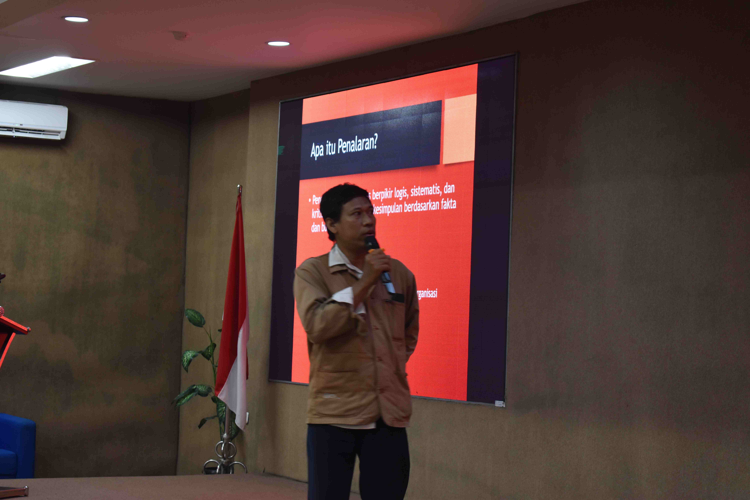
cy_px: 250
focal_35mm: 78
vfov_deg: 17.5
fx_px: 1625
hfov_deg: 26.0
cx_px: 375
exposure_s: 1/30
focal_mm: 52
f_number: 5.6
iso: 900
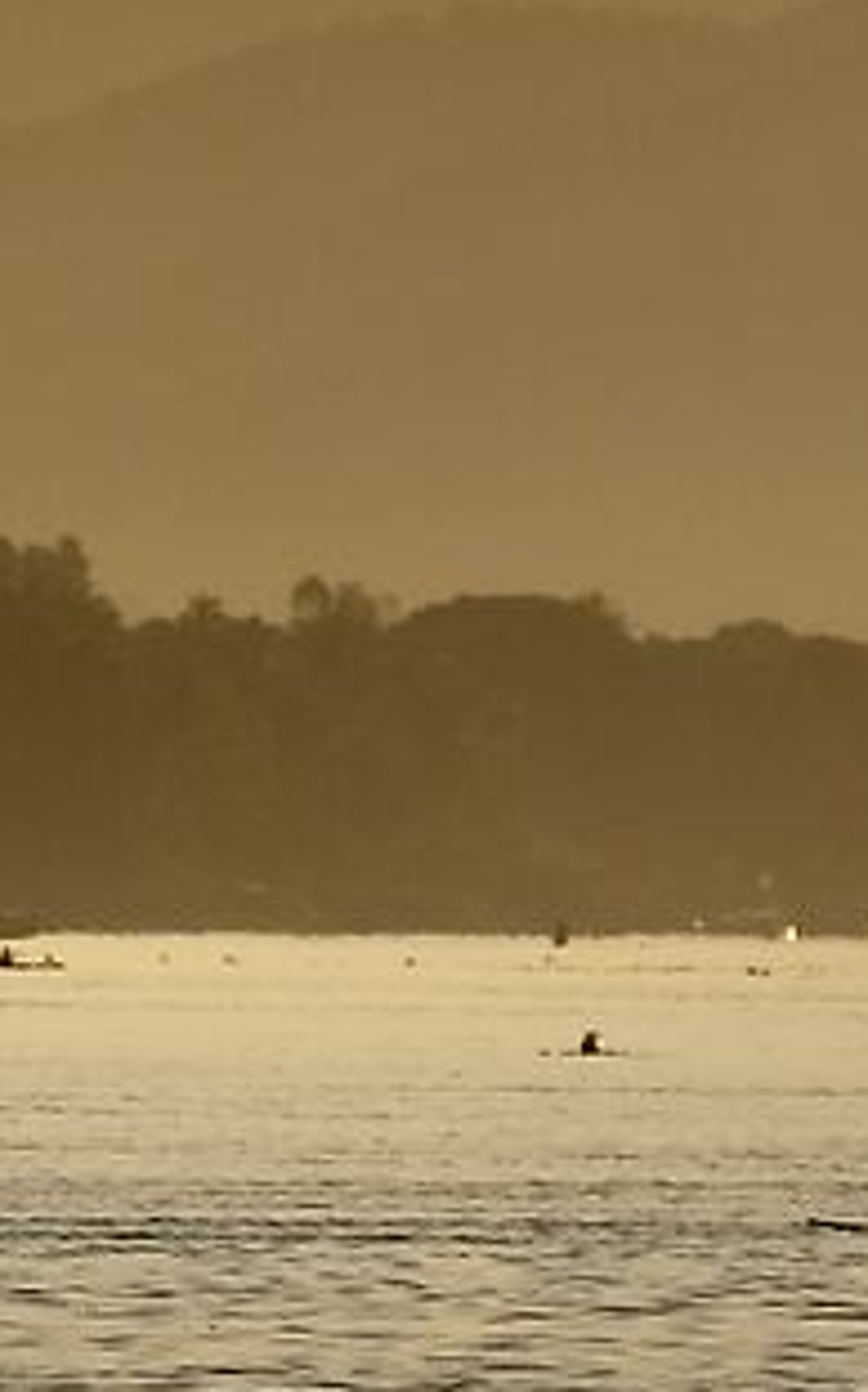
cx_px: -792
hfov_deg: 0.9
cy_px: -958
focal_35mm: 1441
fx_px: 54617
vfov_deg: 1.5
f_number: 5.6
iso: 200
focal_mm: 121.8
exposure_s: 1/1300
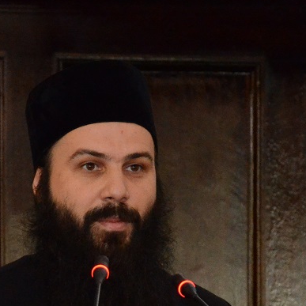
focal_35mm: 414
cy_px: 308
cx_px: 125
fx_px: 4144
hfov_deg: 4.2
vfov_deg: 4.2
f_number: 5.6
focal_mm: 105
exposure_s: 1/60
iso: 5000
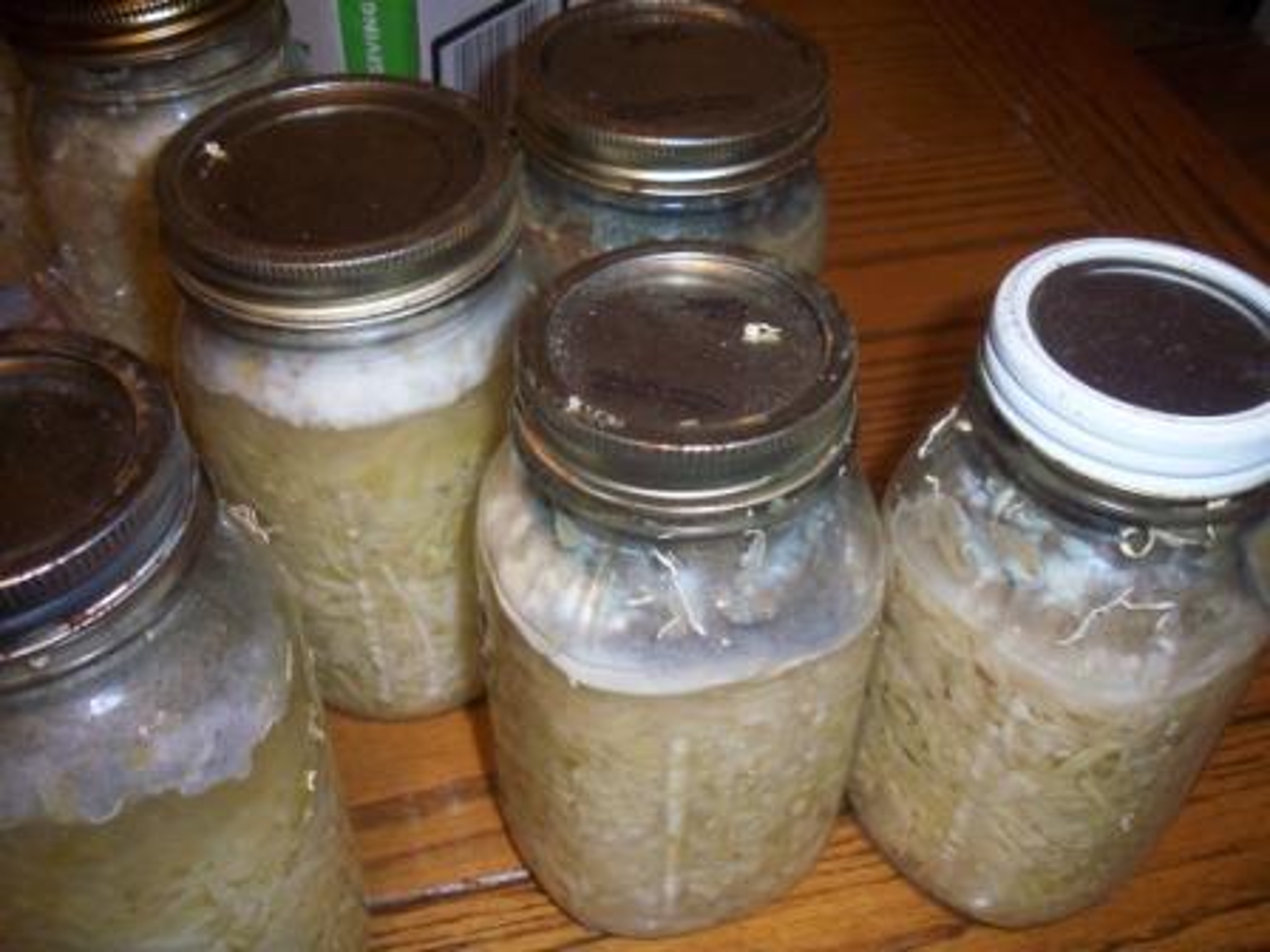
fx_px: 1394
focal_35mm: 38
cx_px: 635
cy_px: 476
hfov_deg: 49.0
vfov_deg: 37.7
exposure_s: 1/60
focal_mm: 6.3
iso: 200
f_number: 3.5
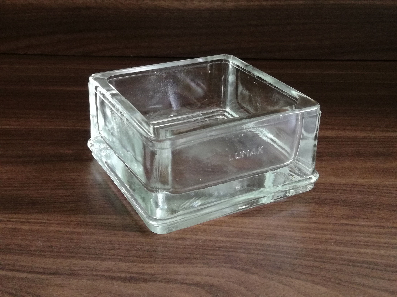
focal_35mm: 27
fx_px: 310
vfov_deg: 51.4
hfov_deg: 65.3
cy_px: 148
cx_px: 198
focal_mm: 3.79
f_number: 2
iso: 320
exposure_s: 1/33.3
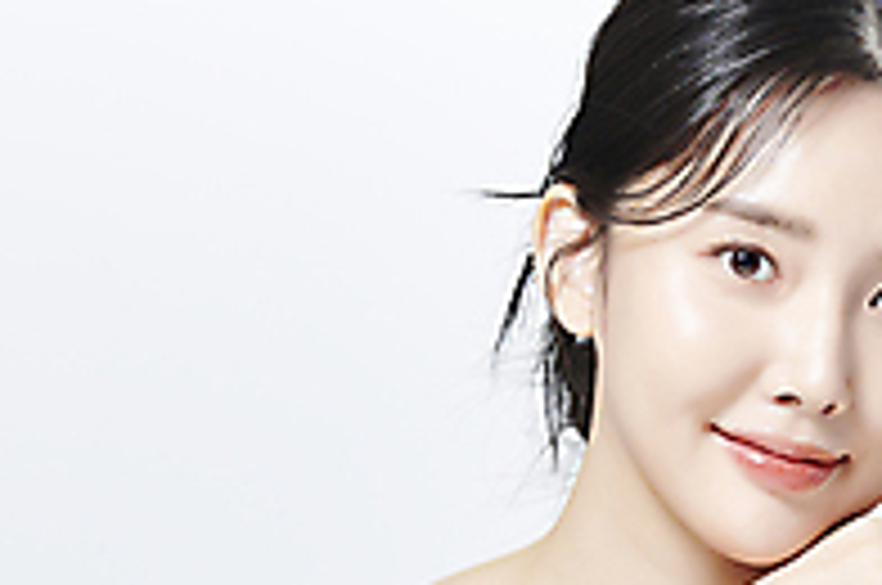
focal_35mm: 322
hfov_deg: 6.4
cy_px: 630
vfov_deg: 4.2
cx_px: 706
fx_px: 7876
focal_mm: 105
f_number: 13
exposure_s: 1/125
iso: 64
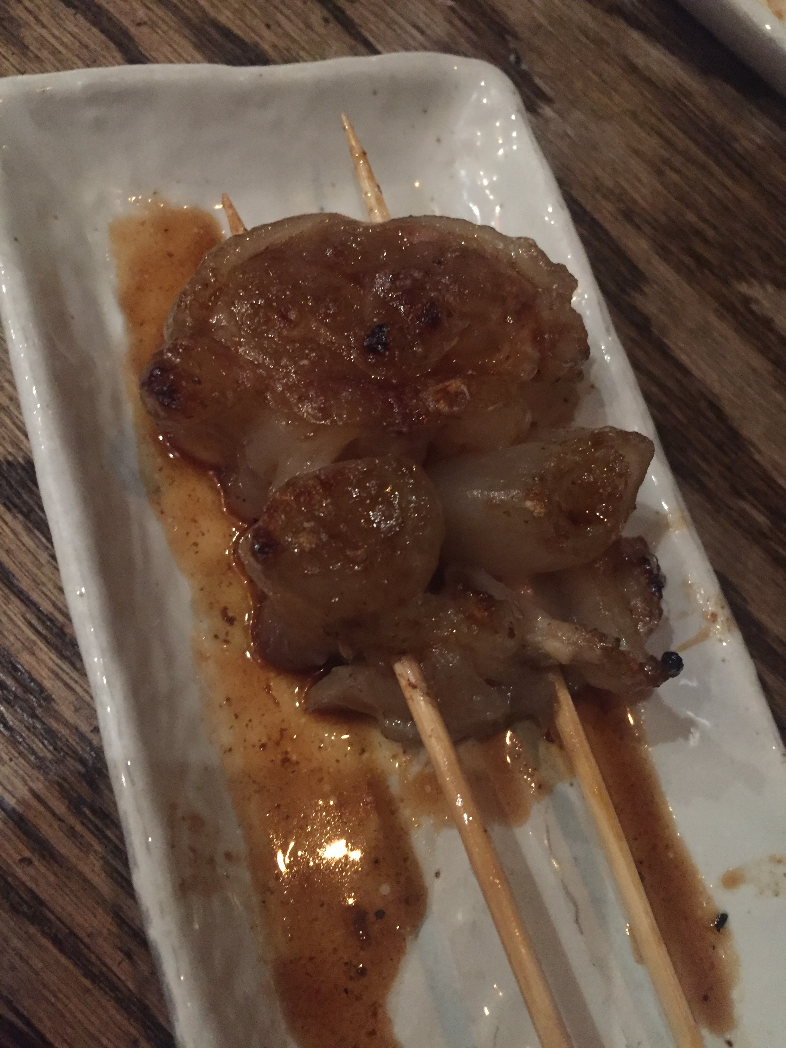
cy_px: 524
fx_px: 878
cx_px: 393
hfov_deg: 48.2
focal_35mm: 29
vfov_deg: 61.7
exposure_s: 1/15
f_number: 2.2
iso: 500
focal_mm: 4.15
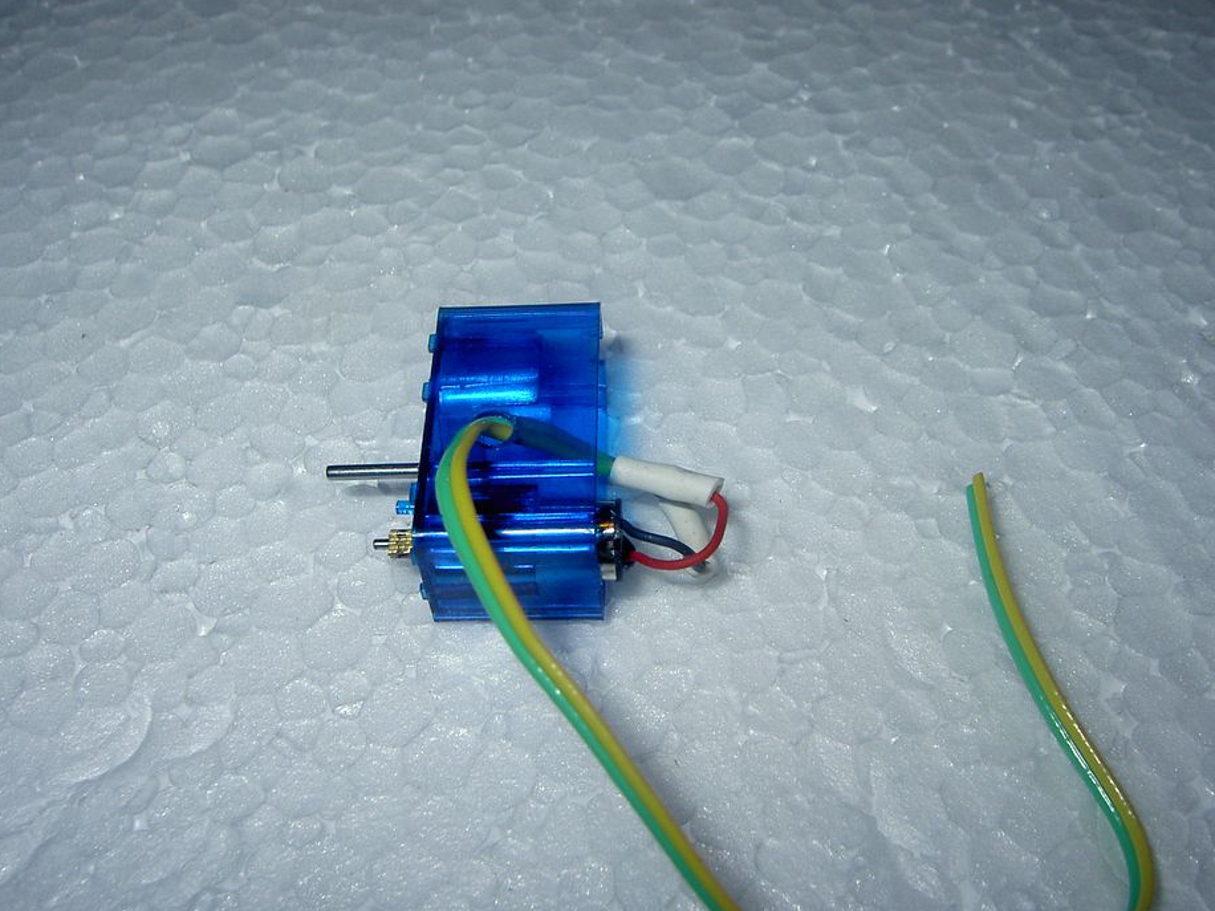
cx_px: 663
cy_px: 500
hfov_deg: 48.9
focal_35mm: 38
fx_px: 1334
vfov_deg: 37.7
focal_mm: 5.6
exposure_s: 1/60
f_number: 4.7
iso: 50
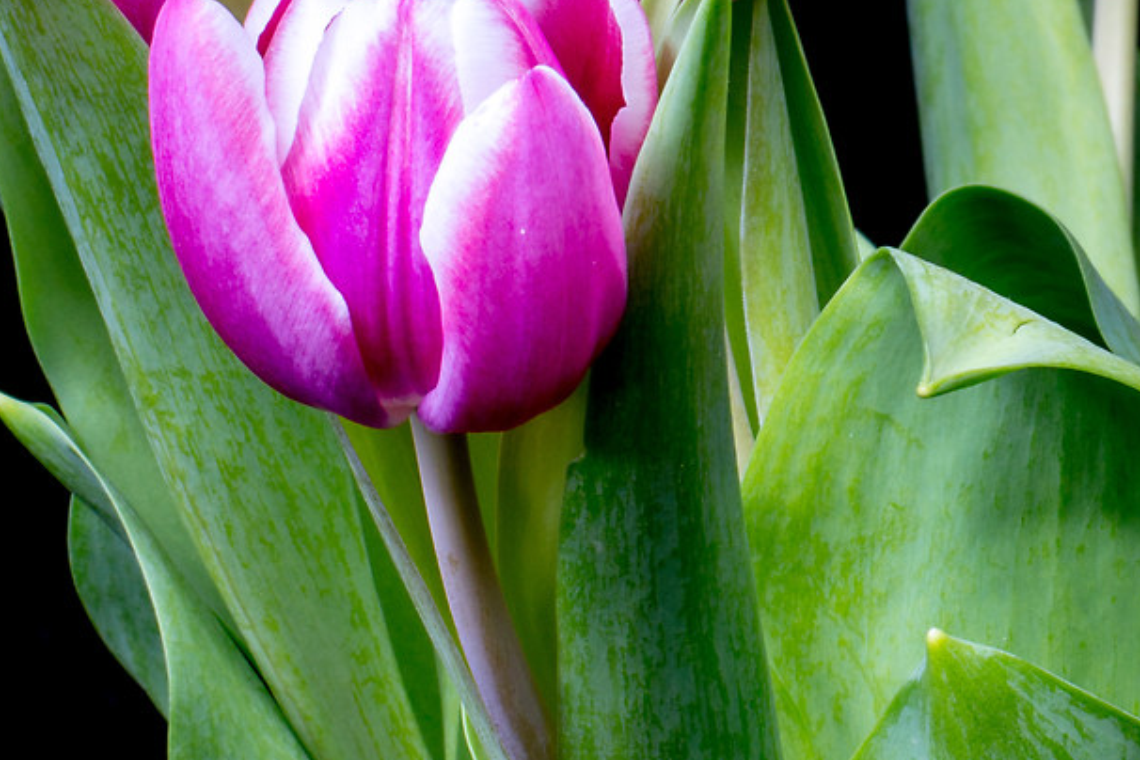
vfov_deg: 4.6
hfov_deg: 6.9
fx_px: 9404
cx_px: 1509
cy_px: 246
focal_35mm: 297
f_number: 16
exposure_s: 39
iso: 100
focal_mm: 50
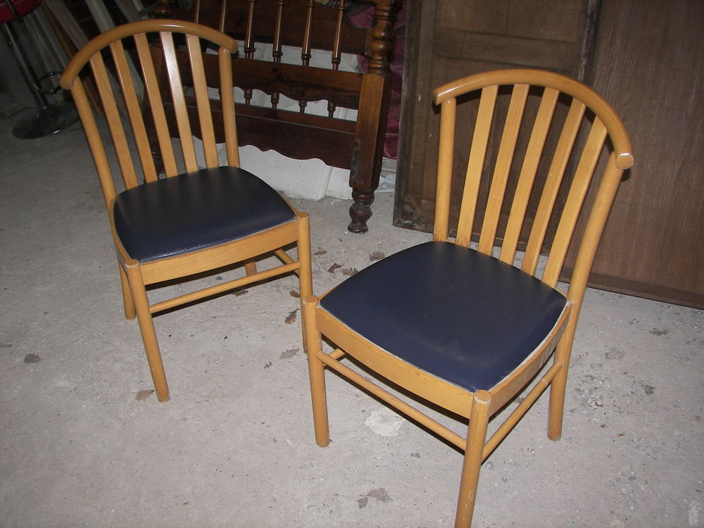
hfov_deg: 51.4
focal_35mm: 36
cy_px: 264
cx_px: 352
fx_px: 732
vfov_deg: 39.7
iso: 50
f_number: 2.8
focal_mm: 6
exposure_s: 1/125
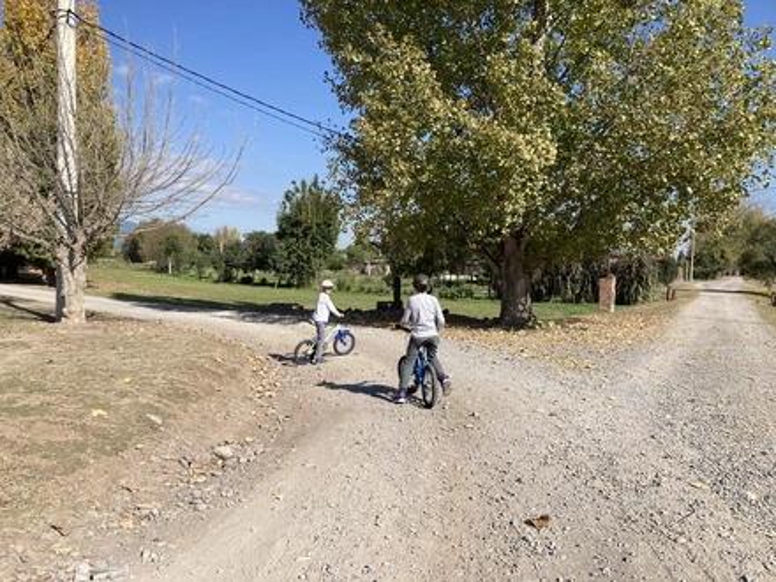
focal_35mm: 28
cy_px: 291
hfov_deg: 63.4
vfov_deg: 49.7
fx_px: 628
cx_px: 388
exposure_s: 1/1919
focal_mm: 3.99
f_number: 1.8
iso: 20
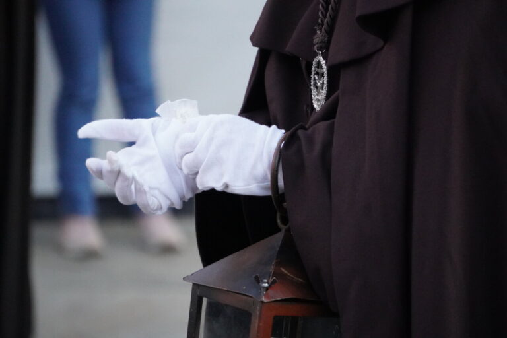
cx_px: 254
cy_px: 169
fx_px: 4436
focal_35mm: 315
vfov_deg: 4.4
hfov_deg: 6.5
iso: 6400
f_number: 6.3
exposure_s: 1/400
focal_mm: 210
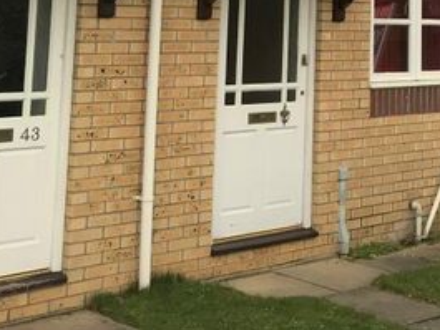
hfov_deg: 25.3
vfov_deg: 18.7
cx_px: 415
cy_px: -77
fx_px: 941
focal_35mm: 74
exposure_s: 1/275
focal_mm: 3.99
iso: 20
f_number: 1.8
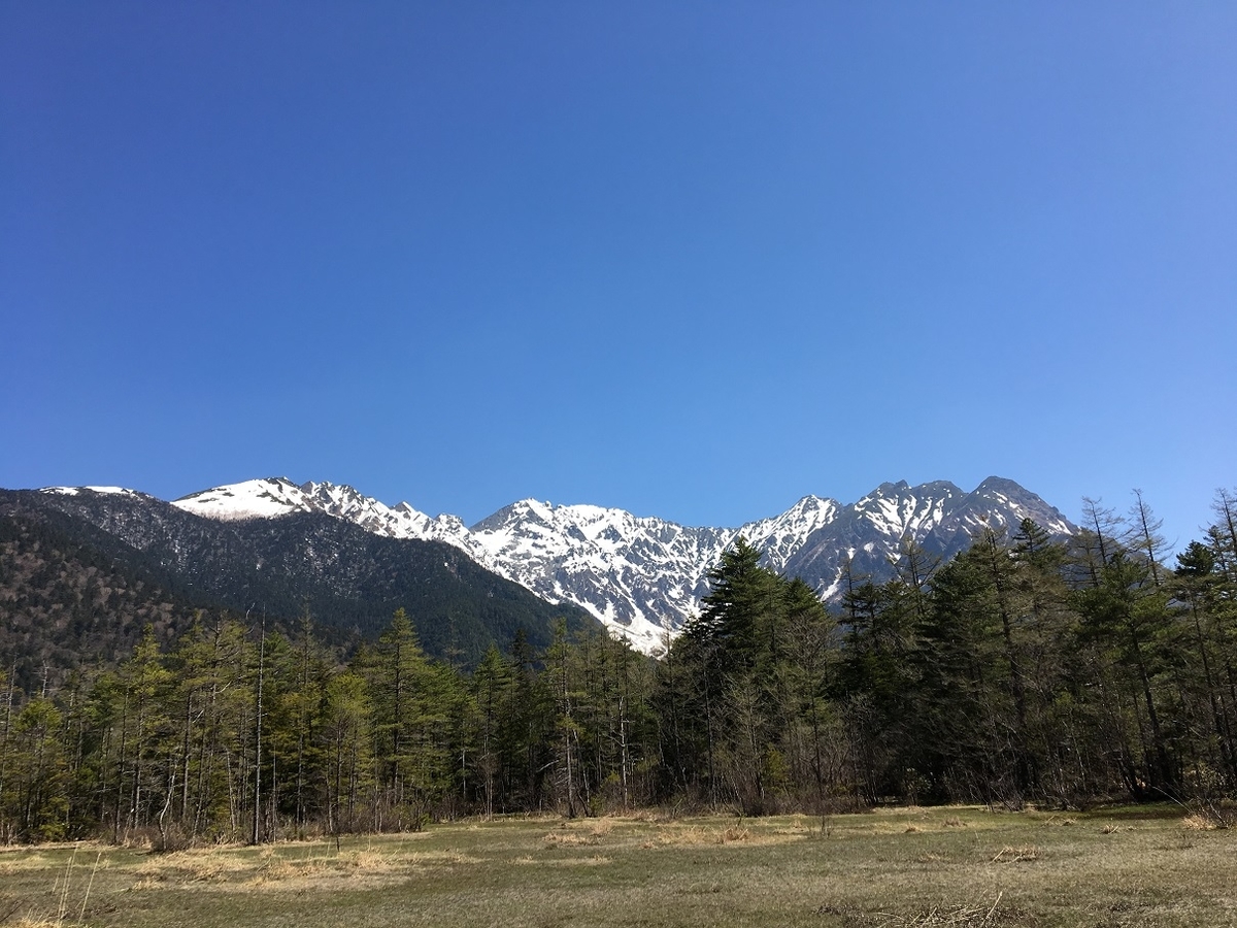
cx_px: 618
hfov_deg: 61.7
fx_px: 1036
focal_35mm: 29
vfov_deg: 48.2
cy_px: 464
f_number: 2.2
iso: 25
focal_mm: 4.15
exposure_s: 1/1425
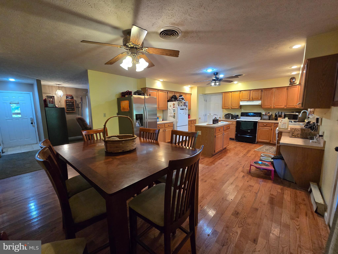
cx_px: 169
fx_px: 127
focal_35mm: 13
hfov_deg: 106.2
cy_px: 127
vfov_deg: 89.9
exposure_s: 1/60
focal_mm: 2.2
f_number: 2.2
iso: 500
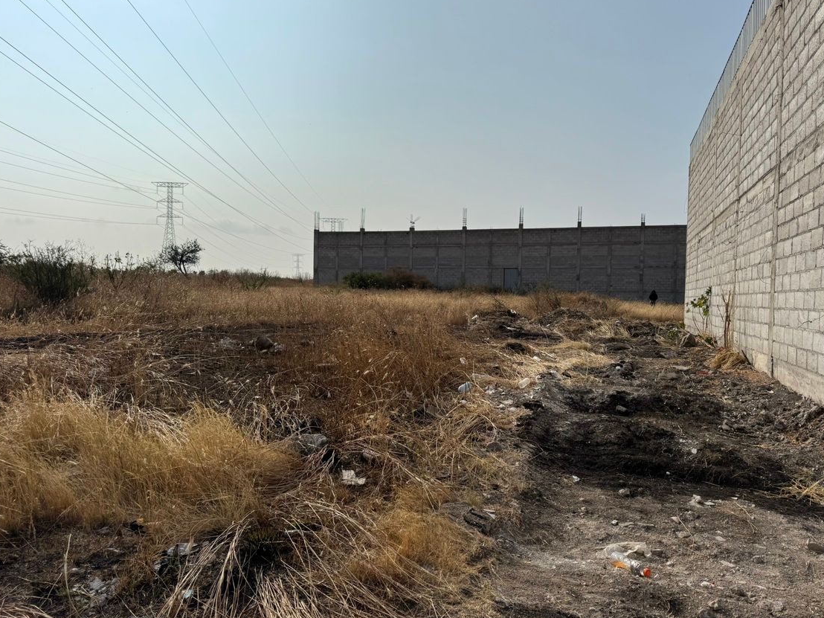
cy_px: 313
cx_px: 424
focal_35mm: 26
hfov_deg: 67.3
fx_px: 619
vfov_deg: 53.1
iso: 50
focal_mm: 6.76
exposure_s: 1/15152
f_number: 1.78
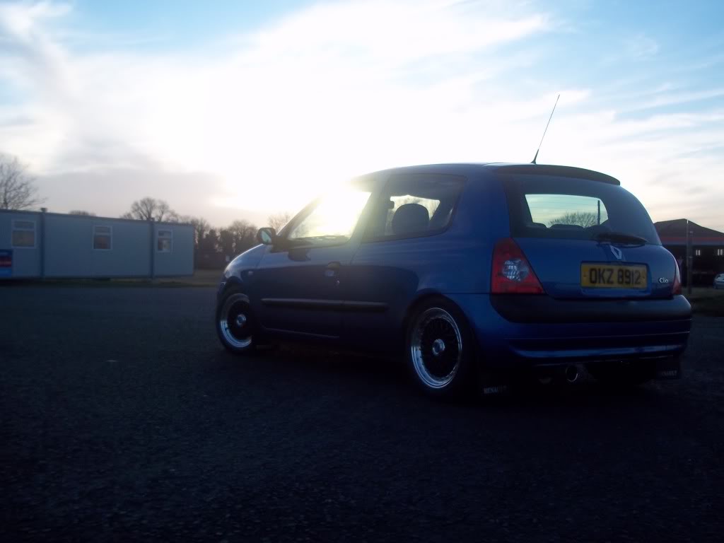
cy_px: 272
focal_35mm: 36
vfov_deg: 39.7
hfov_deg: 51.4
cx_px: 362
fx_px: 753
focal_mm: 6.5
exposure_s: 1/400
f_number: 3.1
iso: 80
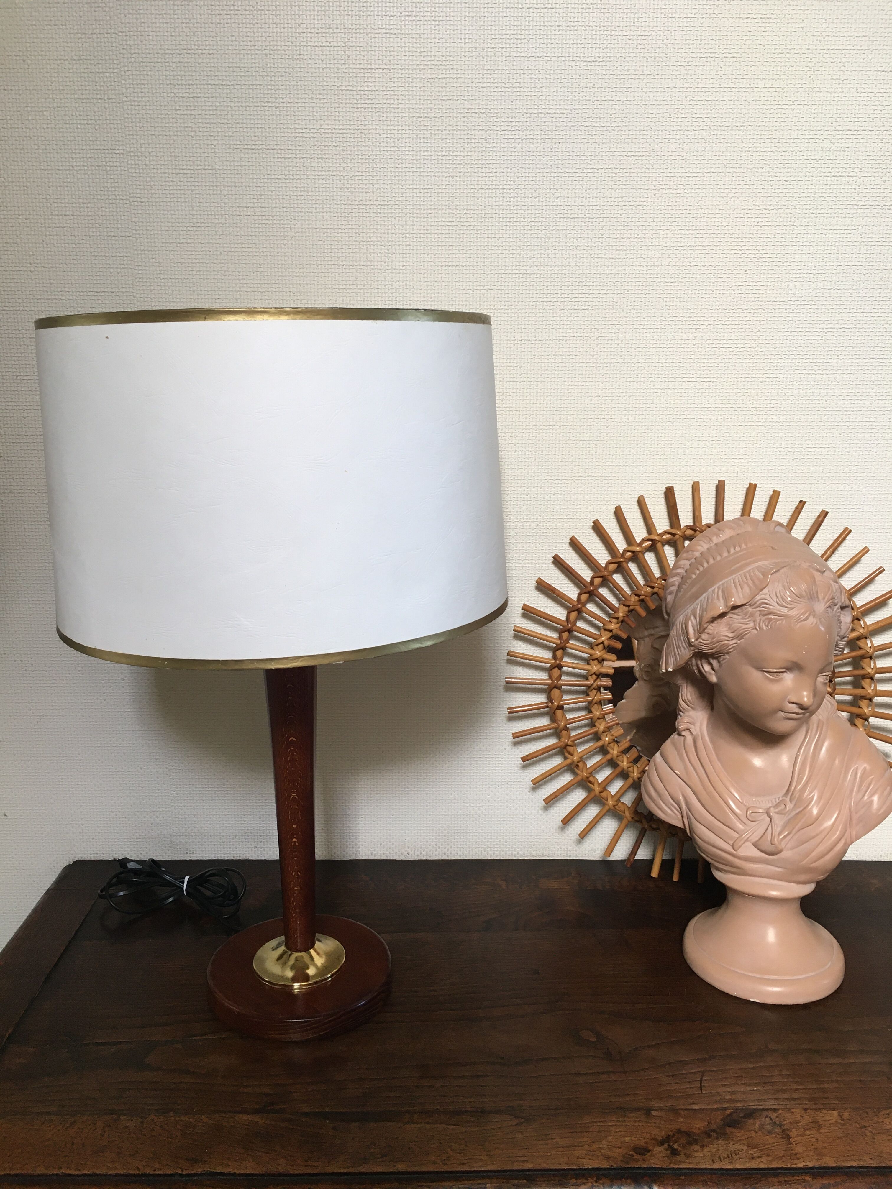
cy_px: 594
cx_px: 446
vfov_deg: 61.7
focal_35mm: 29
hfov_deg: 48.2
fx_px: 996
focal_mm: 4.15
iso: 80
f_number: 2.2
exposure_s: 1/33
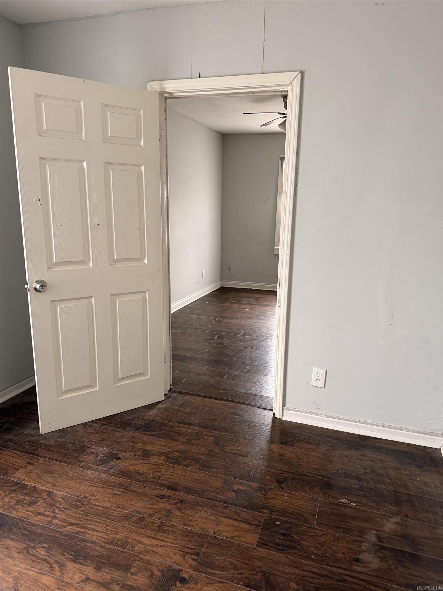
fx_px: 410
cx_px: 222
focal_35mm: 24
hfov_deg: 56.8
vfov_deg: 71.6
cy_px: 296
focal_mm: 6.76
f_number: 1.78
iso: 320
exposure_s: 1/60
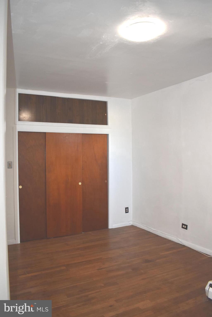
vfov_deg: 61.9
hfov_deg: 43.6
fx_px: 265
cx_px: 106
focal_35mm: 30
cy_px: 158
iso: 800
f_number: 3.5
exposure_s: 1/125
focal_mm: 20
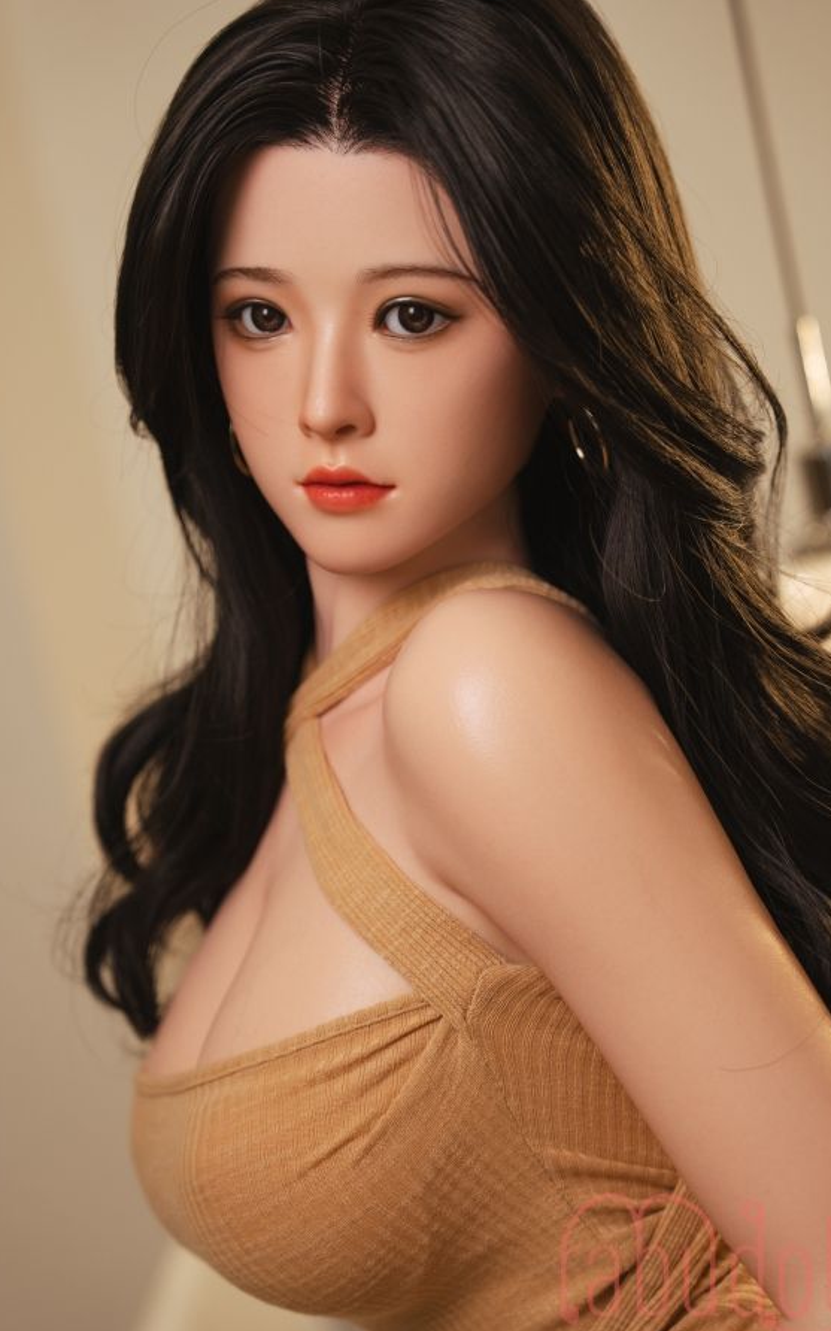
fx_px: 2611
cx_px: 430
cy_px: 670
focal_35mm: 72
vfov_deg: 28.6
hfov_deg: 18.1
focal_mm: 70
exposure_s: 1/100
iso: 200
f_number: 2.8
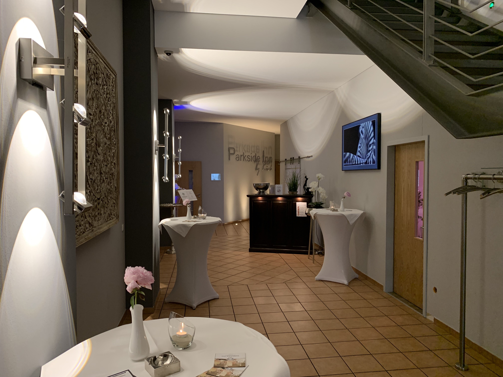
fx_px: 378
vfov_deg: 53.1
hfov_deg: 67.3
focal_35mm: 26
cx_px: 252
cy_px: 188
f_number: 1.8
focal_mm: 4.25
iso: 160
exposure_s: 1/49
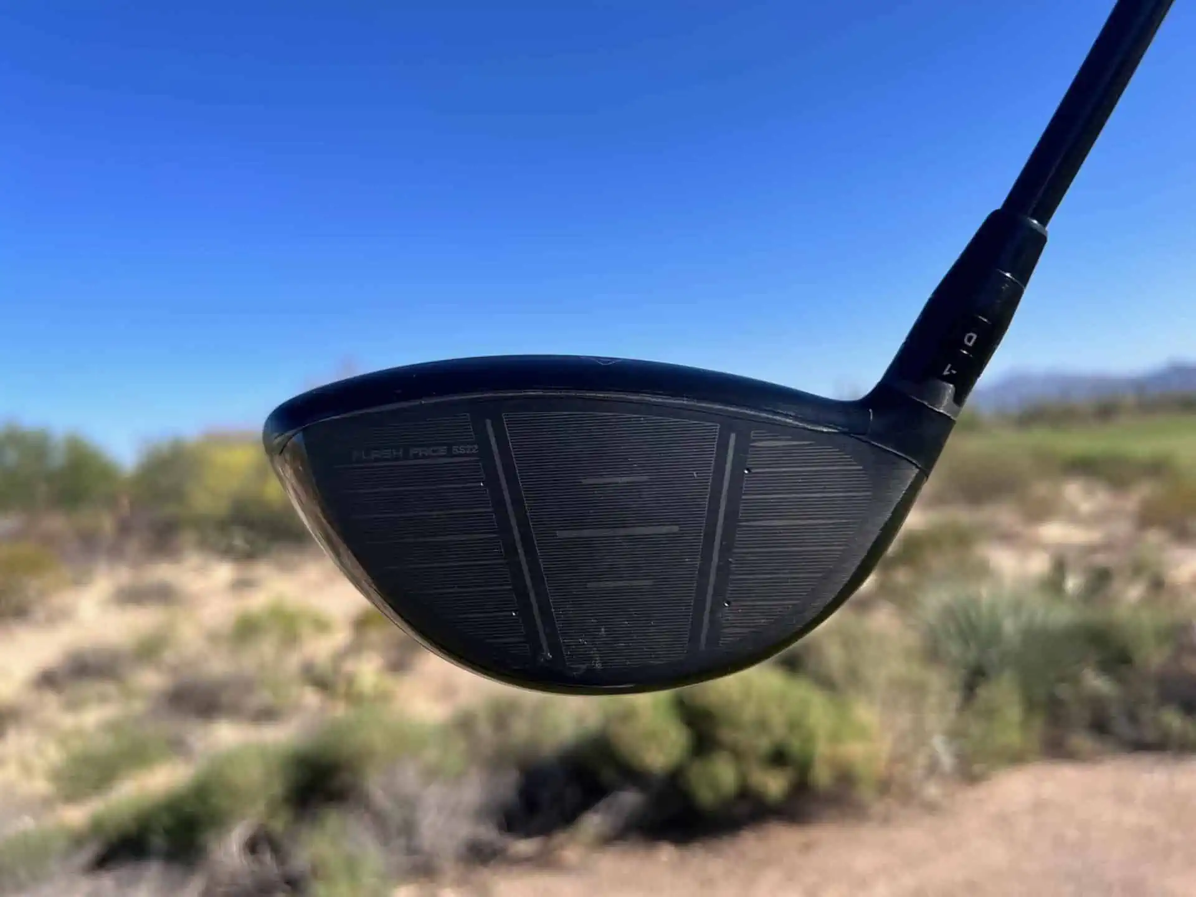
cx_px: 598
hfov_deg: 67.3
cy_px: 448
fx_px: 898
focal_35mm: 26
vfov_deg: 53.1
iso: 50
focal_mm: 5.7
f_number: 1.5
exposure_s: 1/3571
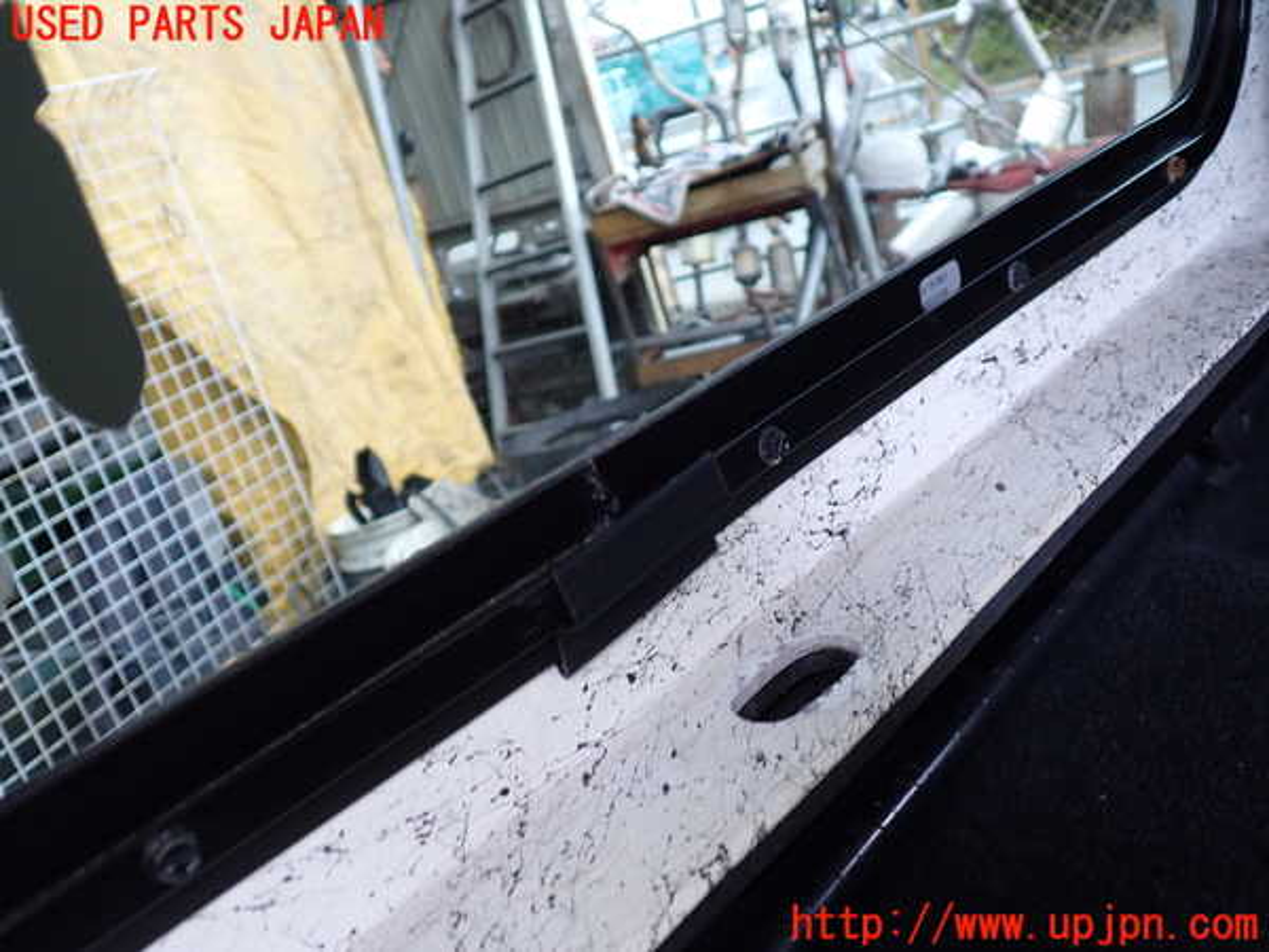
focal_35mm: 30
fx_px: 1100
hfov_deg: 60.0
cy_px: 476
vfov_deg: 46.8
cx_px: 634
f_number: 2.3
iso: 200
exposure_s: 1/50
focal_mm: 5.4
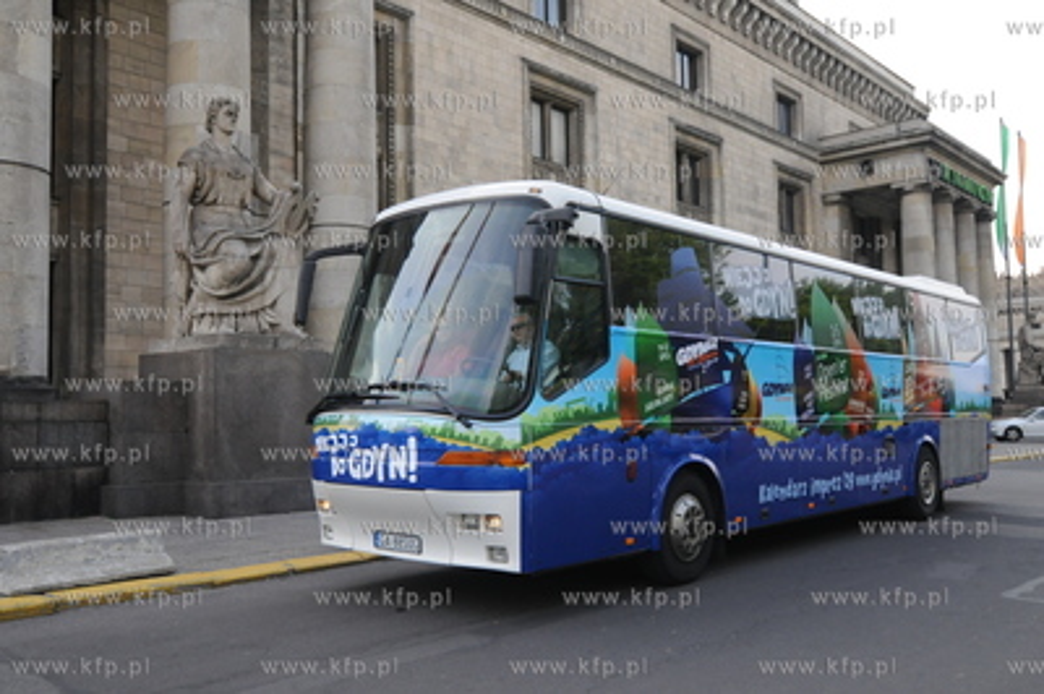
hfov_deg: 57.3
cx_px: 522
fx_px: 956
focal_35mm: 33
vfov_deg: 39.9
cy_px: 347
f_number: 4
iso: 800
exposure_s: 1/1600
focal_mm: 22
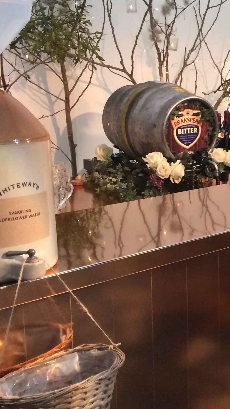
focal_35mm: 67
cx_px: 354
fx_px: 726
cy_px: 179
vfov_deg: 31.4
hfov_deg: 16.3
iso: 200
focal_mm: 4.15
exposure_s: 1/33
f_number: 2.2
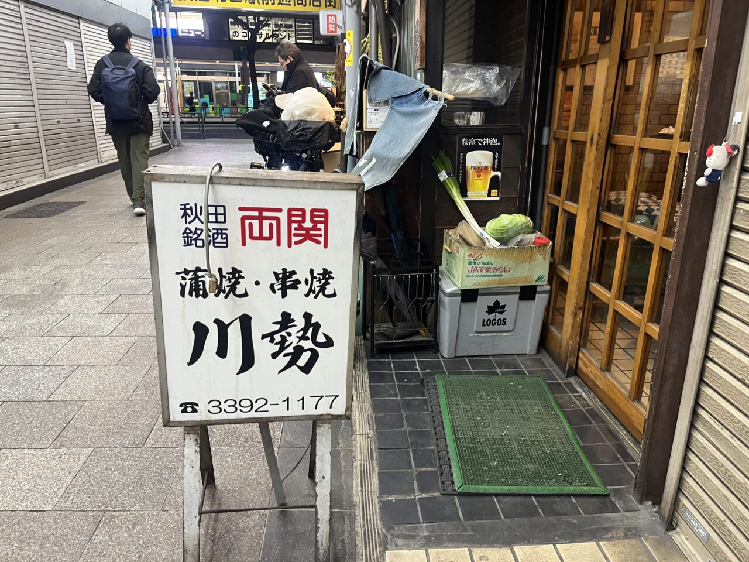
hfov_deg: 67.3
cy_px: 281
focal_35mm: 26
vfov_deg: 53.1
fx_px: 563
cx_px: 374
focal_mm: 5.1
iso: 320
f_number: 1.6
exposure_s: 1/50
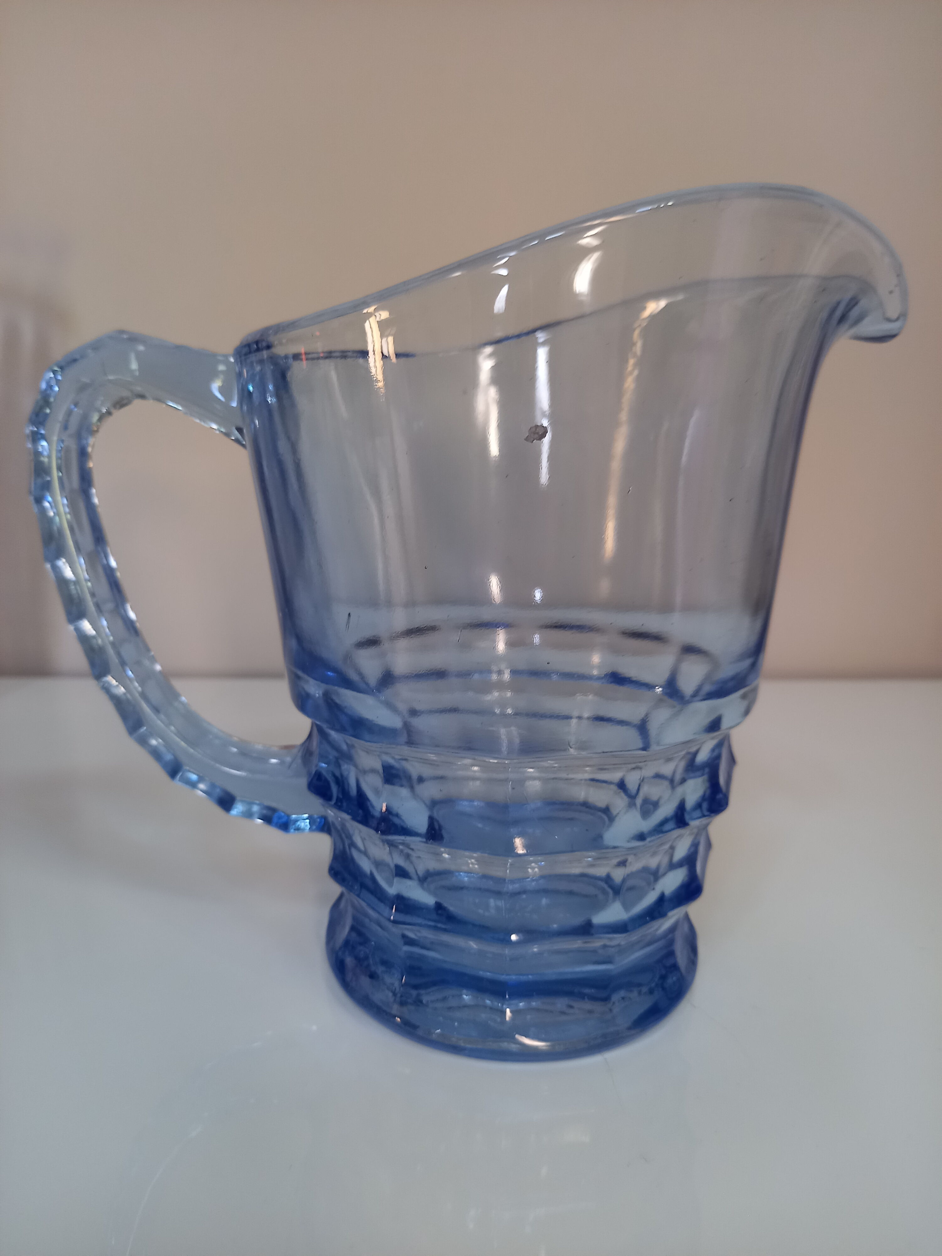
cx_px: 471
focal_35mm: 25
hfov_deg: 54.9
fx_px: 907
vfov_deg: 69.4
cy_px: 628
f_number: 2
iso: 320
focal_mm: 4.6
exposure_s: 1/33.3
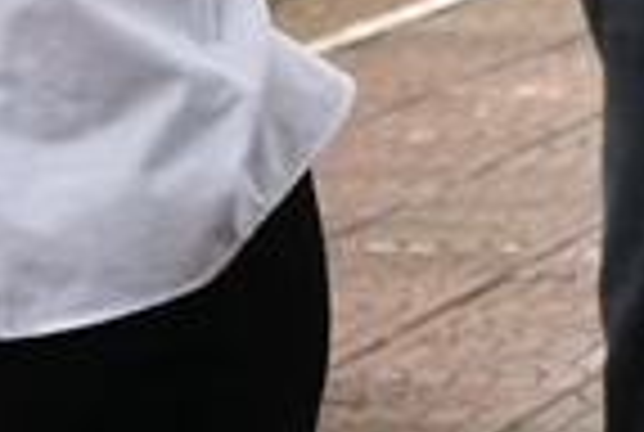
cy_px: -398
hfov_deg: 3.8
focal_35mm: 547
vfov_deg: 2.5
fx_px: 9806
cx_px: -32
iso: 500
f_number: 5.6
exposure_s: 1/100
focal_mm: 71.3
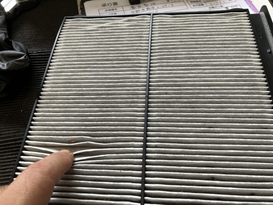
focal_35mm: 28
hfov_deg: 63.4
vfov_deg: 49.7
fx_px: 221
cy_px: 102
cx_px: 136
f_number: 1.8
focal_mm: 3.99
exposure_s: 1/100
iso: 40
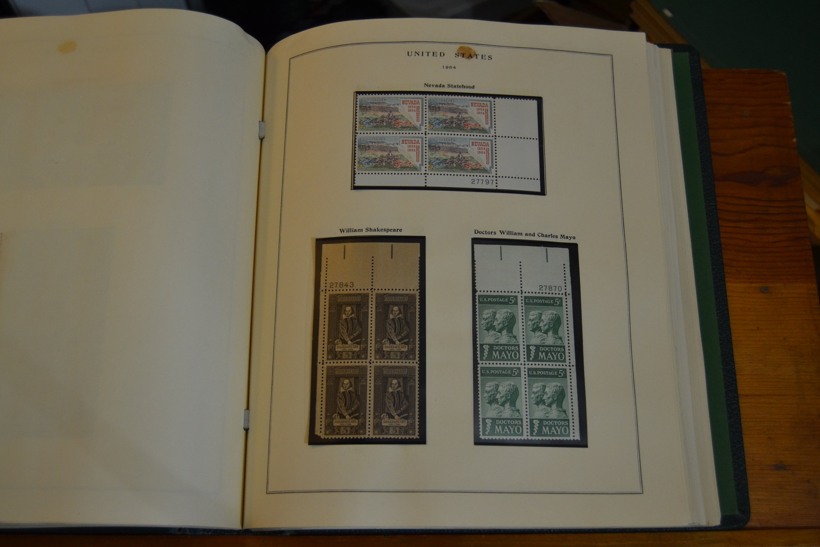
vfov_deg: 34.2
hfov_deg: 49.6
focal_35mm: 39
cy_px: 274
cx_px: 410
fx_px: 888
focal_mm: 26
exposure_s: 1/60
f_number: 4
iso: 900
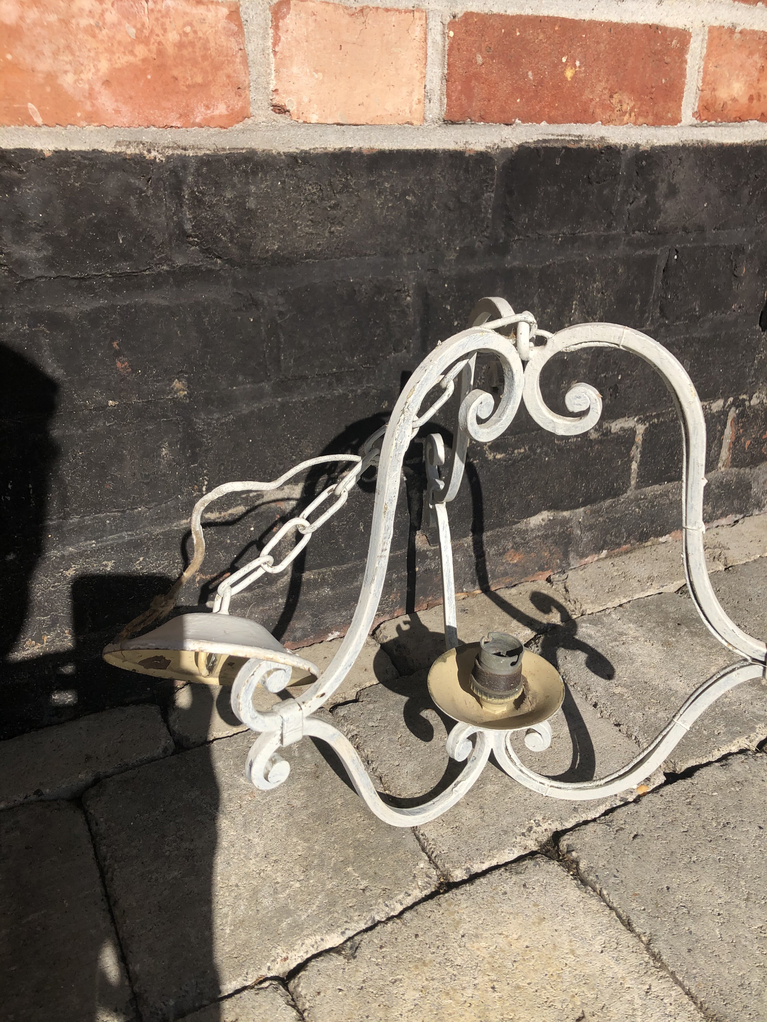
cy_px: 511
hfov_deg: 49.7
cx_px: 384
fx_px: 827
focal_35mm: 28
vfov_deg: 63.4
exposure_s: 1/2114
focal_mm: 3.99
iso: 20
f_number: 1.8
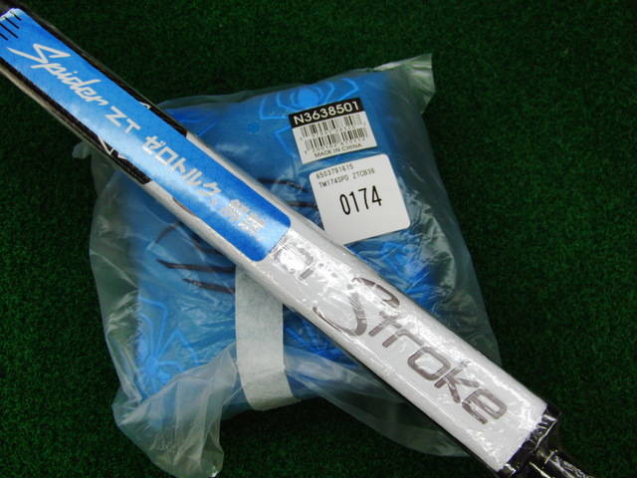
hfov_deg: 50.1
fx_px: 681
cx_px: 318
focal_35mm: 37
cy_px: 239
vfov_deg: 38.7
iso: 160
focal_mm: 6.42
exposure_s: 1/80
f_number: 3.6
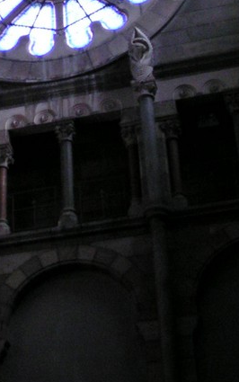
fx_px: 1052
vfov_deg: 20.0
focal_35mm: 101
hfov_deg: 12.7
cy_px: 5
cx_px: -40
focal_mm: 5.8
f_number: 2.8
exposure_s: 1/30
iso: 200
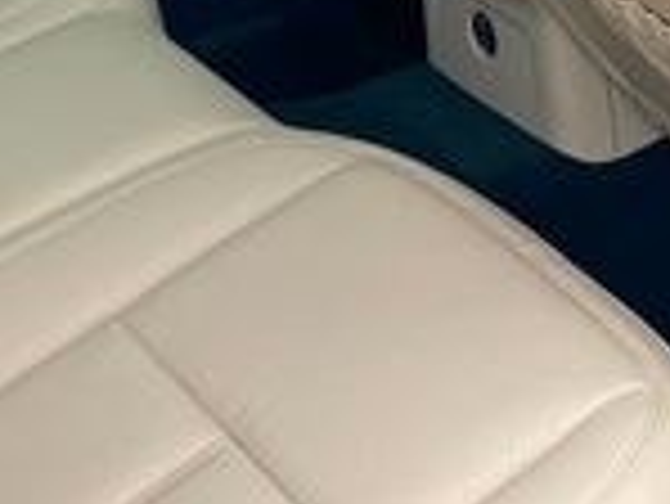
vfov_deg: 12.2
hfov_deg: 15.6
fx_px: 2324
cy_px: 4
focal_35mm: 120
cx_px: 859
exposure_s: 1/121
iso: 64
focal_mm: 3.99
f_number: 1.8
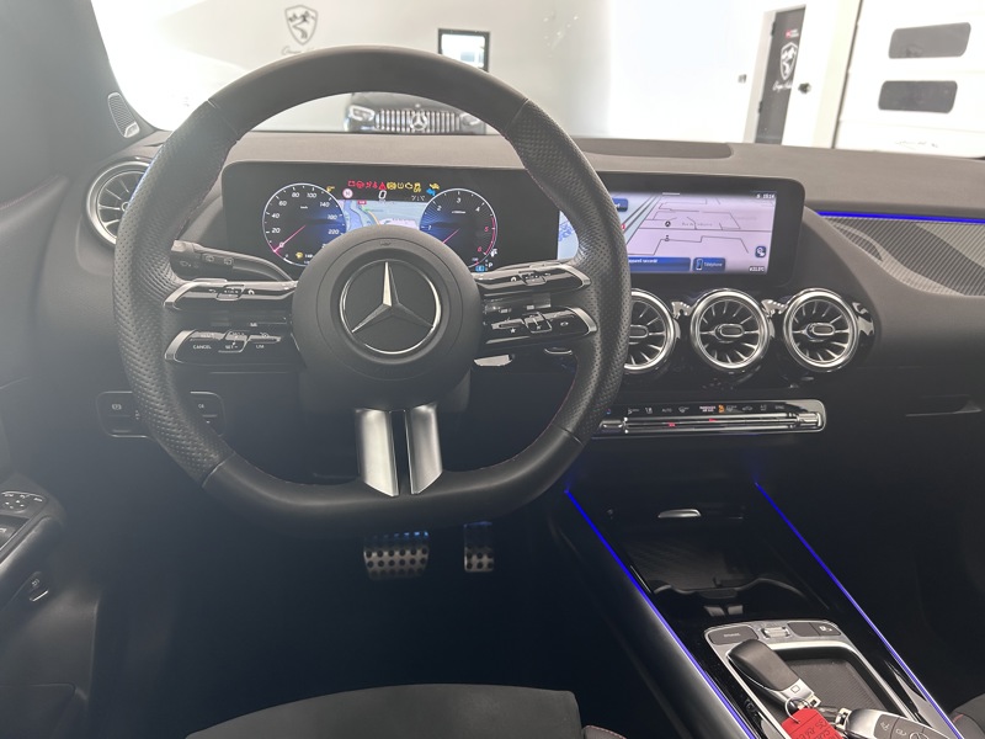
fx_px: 740
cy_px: 370
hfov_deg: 67.3
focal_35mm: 26
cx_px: 492
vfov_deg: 53.1
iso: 125
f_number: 1.5
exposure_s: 1/52
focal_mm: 5.7
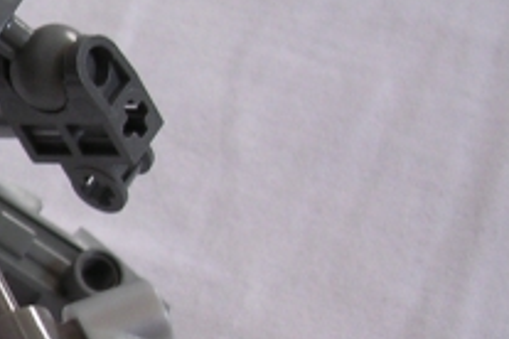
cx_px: -253
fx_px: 1725
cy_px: 209
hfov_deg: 15.5
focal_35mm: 122
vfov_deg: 11.2
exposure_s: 1/33.8
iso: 100
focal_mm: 5.8
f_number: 2.8
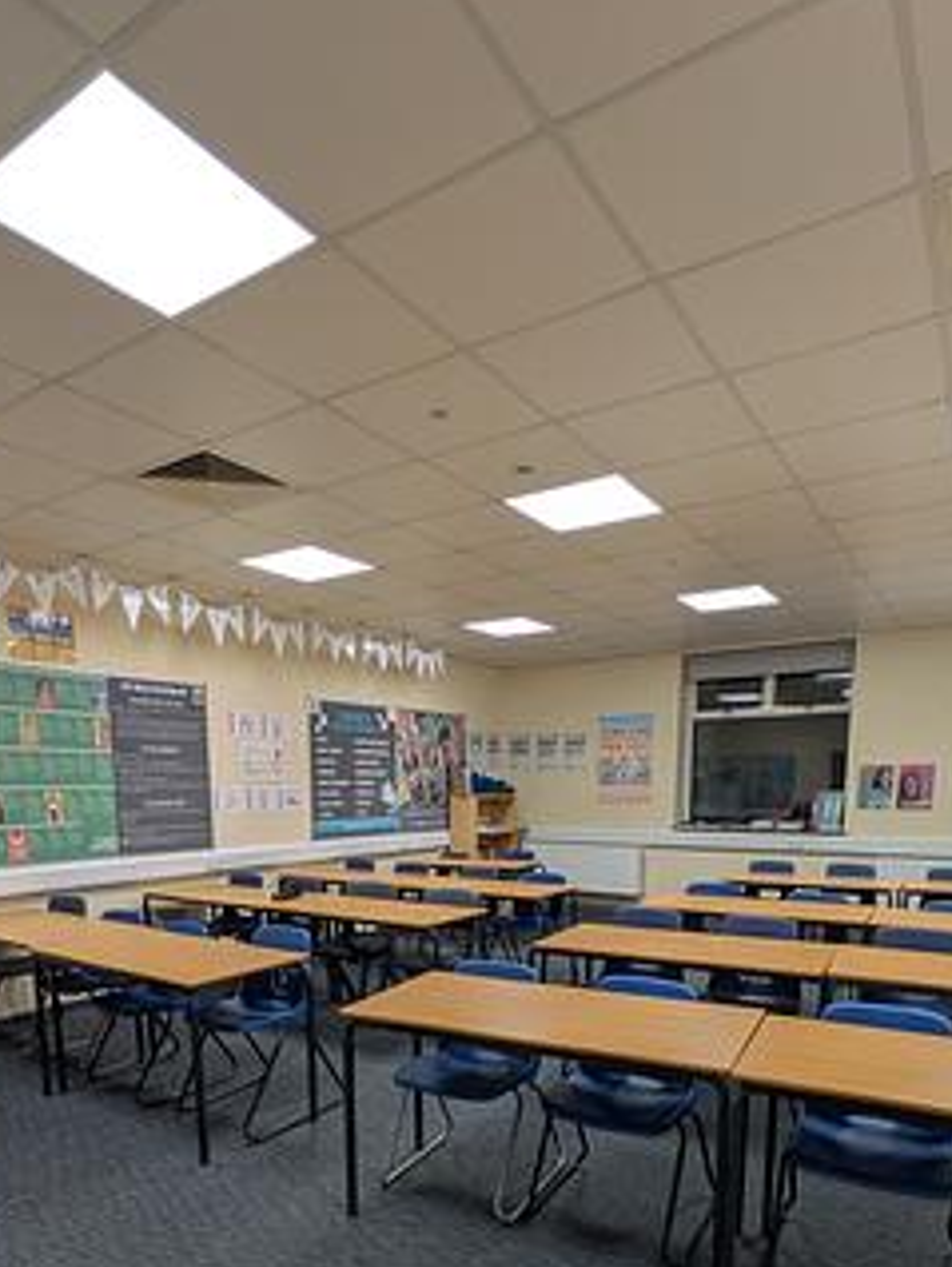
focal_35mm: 22
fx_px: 806
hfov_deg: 61.1
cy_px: 944
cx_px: 436
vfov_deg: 71.3
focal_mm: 1.83
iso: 101
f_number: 2.2
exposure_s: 1/100
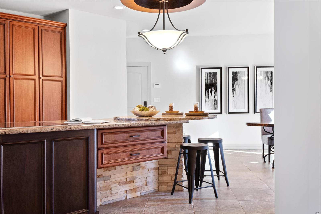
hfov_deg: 53.1
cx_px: 160
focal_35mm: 36
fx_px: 321
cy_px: 107
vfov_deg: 36.9
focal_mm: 18
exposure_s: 1/4
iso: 400
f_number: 6.3
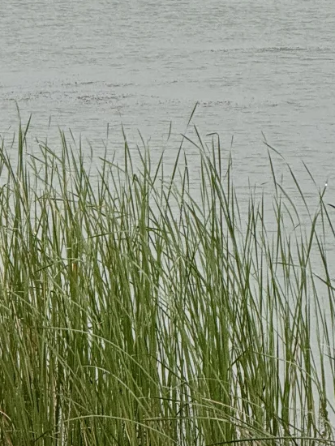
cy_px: -106
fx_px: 4049
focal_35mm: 314
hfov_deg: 4.7
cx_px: 44
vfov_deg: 6.3
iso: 160
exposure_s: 1/99
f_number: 2.8
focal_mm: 15.66
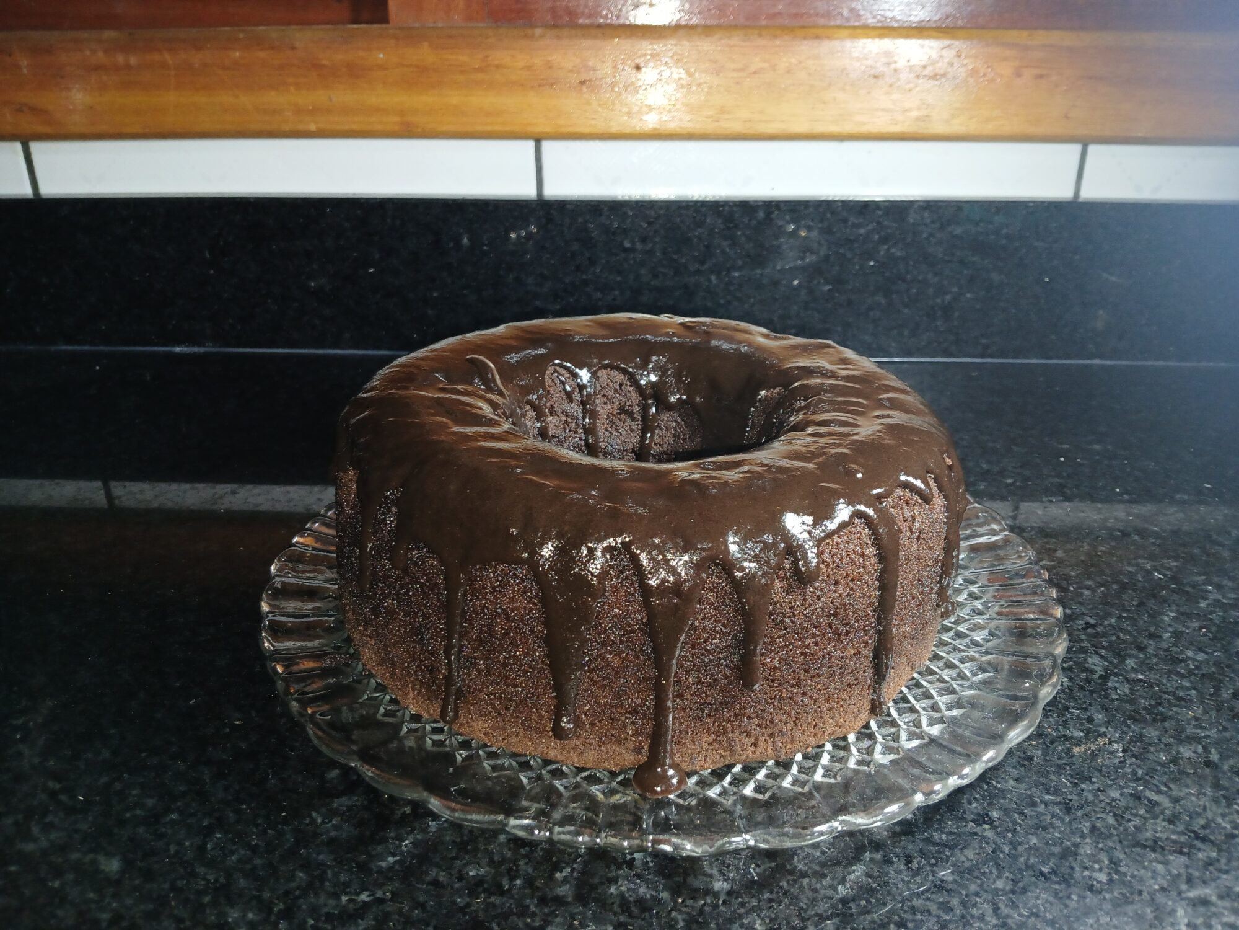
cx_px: 620
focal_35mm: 26
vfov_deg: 53.1
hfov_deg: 67.3
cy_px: 465
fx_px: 931
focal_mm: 3.98
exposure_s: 1/60
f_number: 1.8
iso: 100
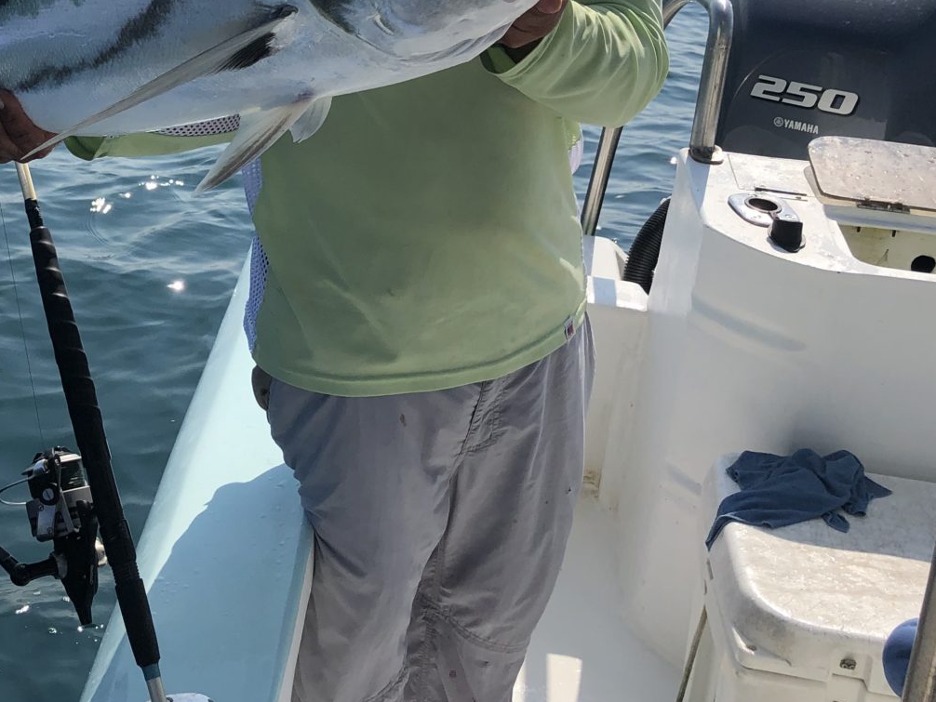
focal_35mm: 57
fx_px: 1542
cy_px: 58
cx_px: 196
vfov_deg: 24.8
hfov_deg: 32.9
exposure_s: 1/4049
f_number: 1.8
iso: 20
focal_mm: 4
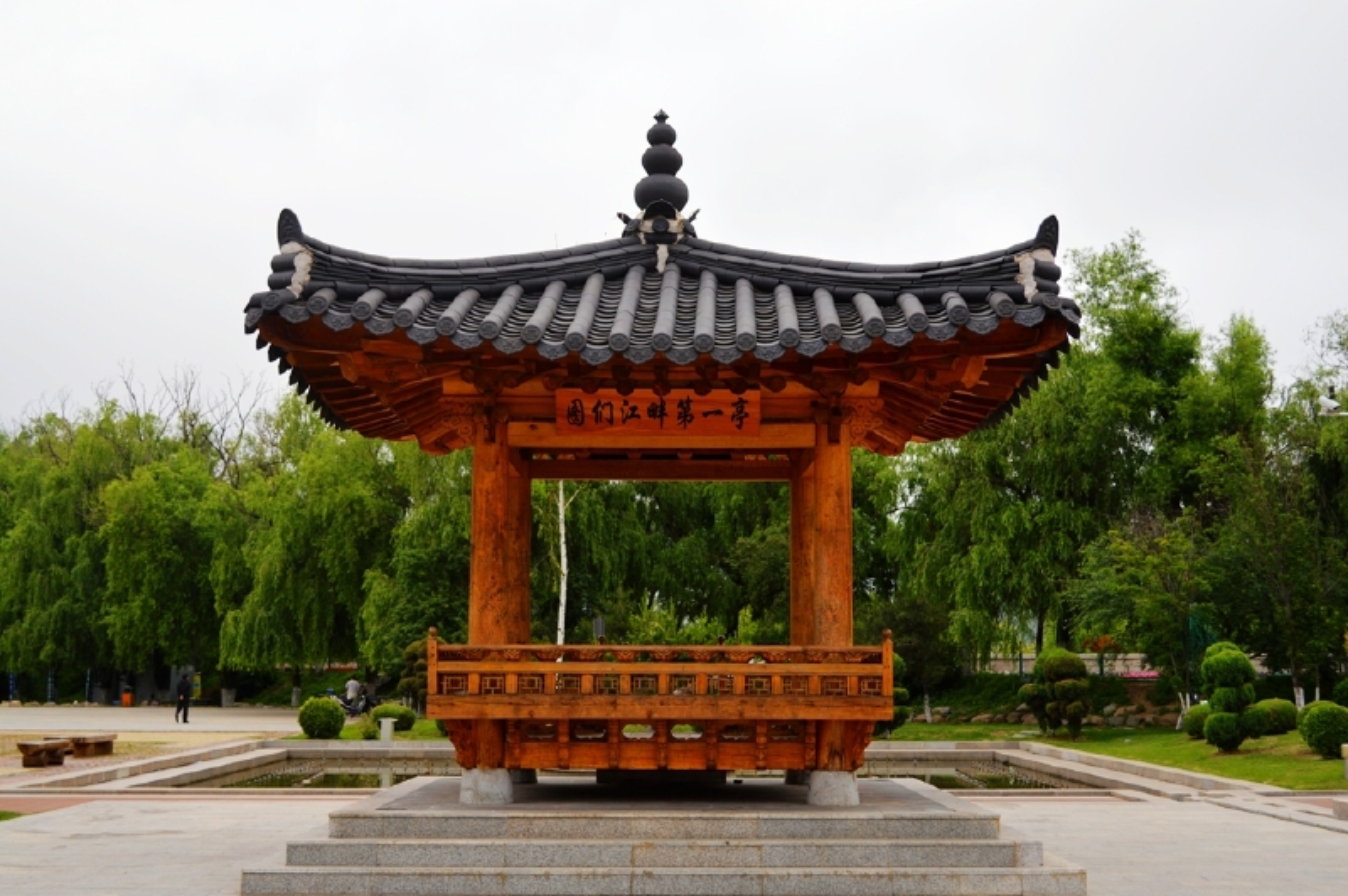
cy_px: 448
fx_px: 1796
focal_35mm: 48
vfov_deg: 28.0
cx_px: 674
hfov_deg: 41.1
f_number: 4.8
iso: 100
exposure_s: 1/200
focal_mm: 32
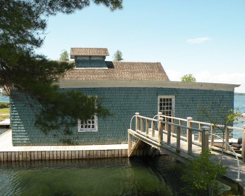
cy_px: 104
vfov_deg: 47.1
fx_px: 225
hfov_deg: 57.0
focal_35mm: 31
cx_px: 107
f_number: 5
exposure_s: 1/242
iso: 94
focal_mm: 4.7
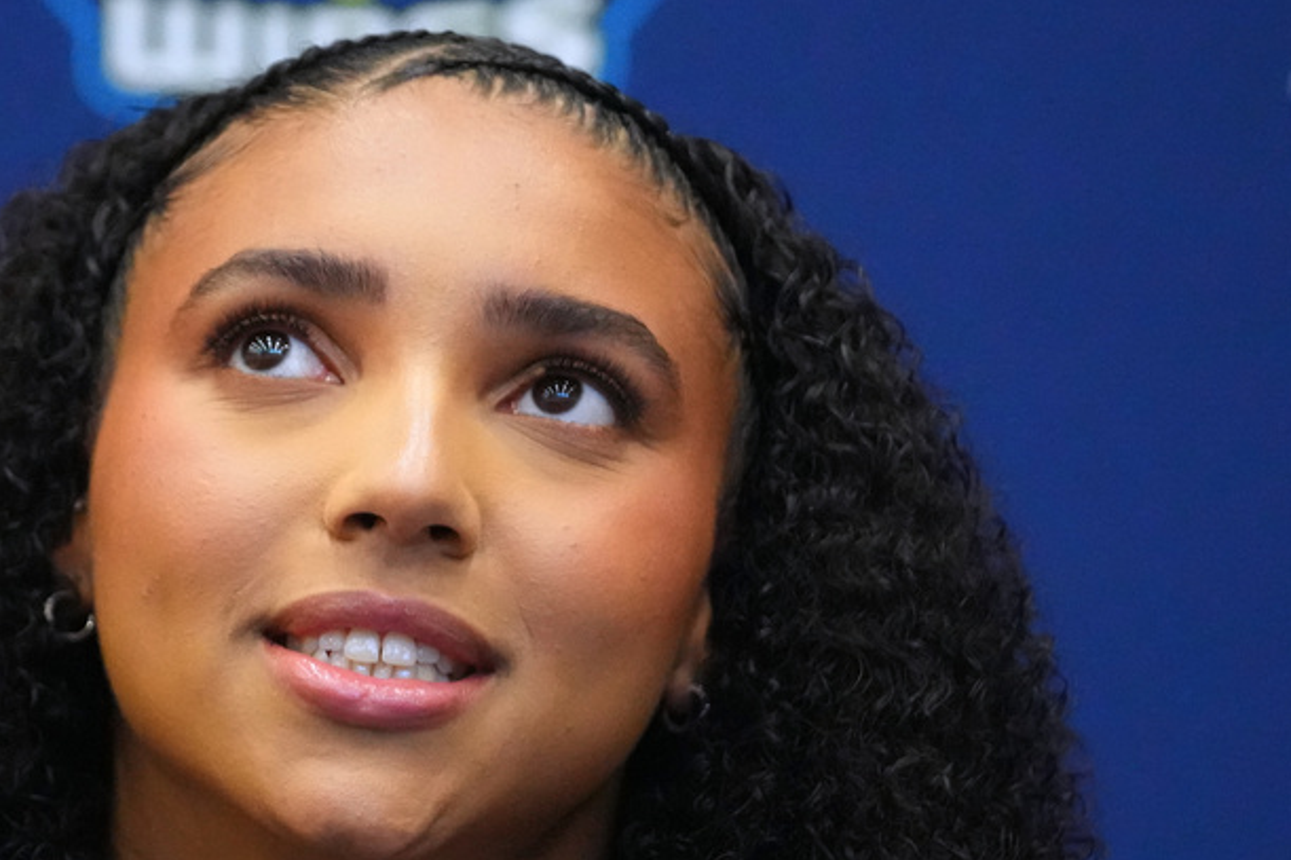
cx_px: 423
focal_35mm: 503
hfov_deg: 4.1
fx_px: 18032
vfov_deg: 2.7
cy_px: 382
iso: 10000
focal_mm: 200
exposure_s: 1/1250
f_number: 2.8
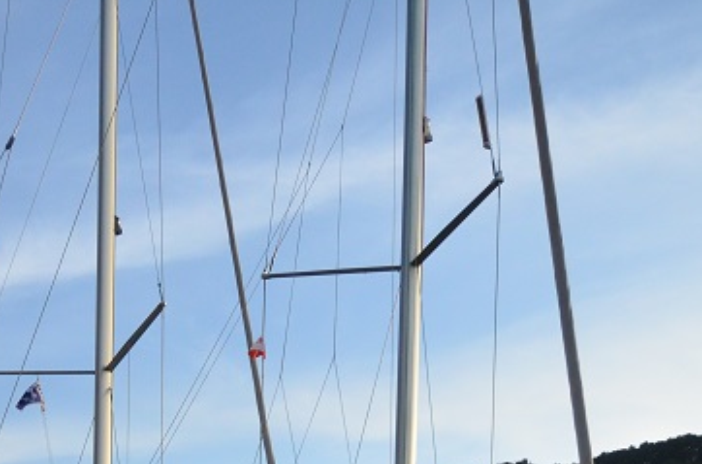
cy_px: 632
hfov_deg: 33.2
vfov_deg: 20.8
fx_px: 1128
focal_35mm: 58
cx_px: 106
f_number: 4
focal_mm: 14
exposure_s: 1/8000
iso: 800
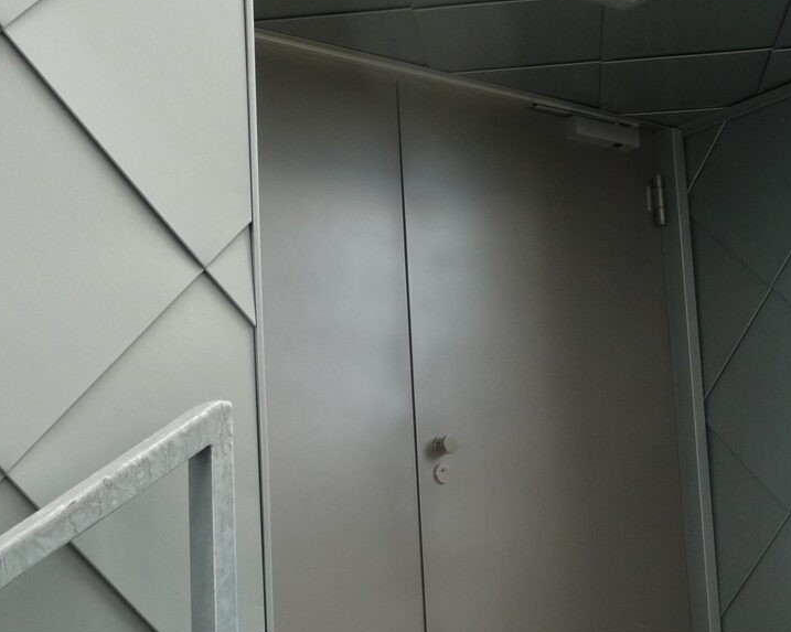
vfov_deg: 24.9
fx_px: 1427
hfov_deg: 30.9
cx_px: 449
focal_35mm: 61
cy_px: 398
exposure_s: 1/100
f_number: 3.3
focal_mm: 4.7
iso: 100
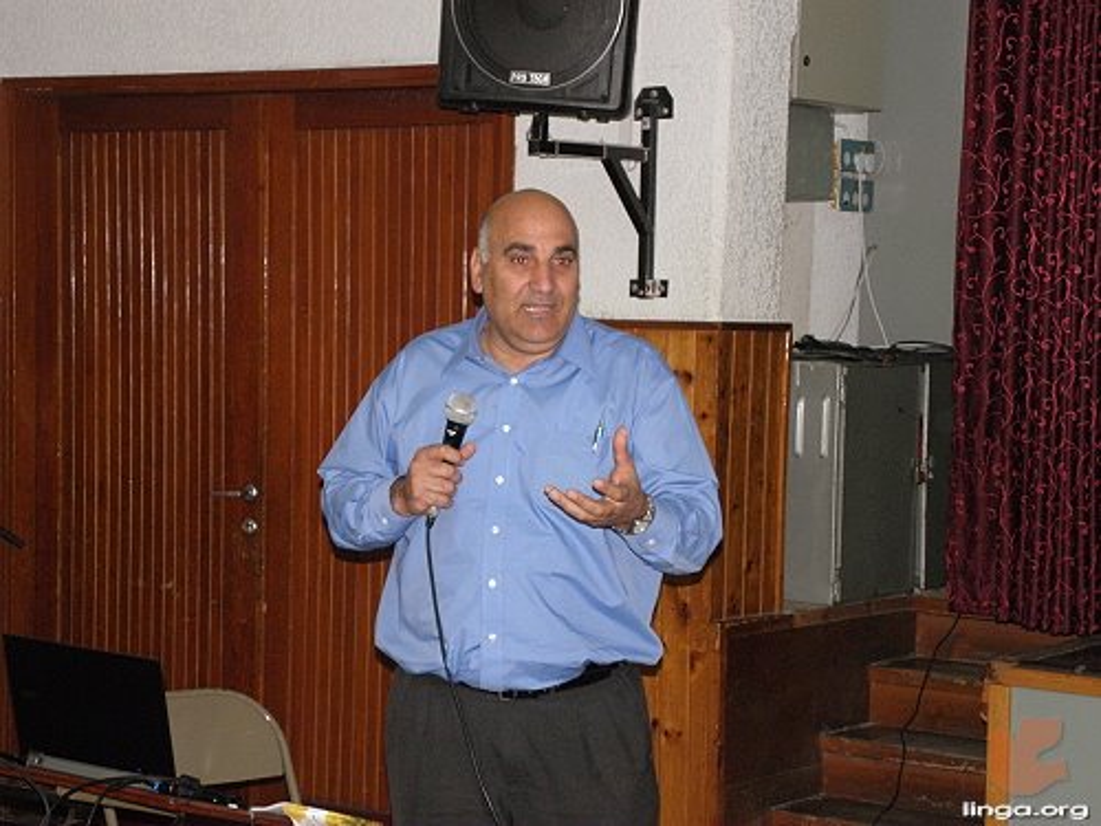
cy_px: 413
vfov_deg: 18.4
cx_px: 550
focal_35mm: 80
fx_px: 2544
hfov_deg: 24.4
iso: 400
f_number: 3.9
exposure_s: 1/80
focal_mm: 14.25
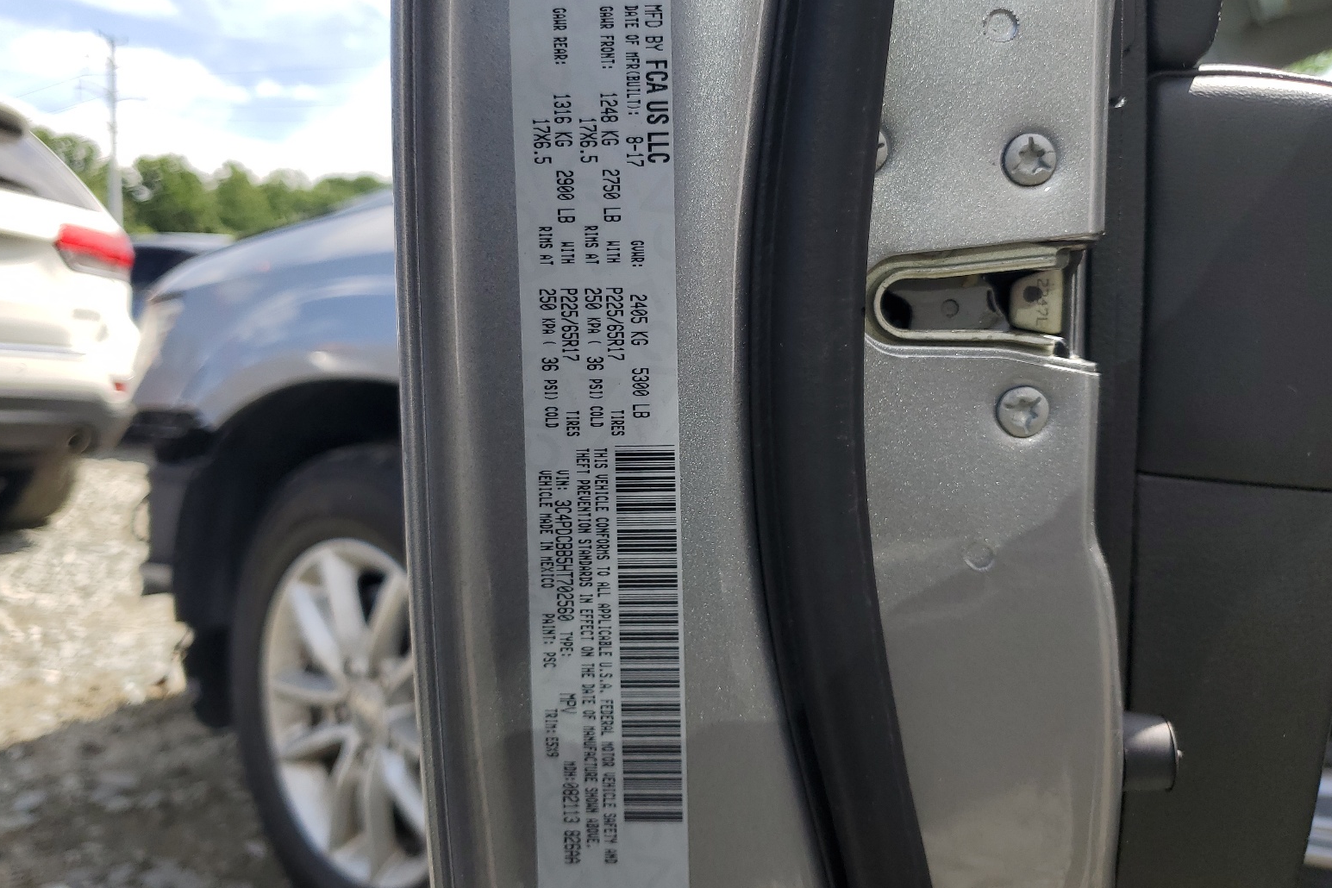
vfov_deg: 46.4
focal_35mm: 28
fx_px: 1036
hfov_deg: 65.5
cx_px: 682
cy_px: 431
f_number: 1.5
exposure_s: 1/1429
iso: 50
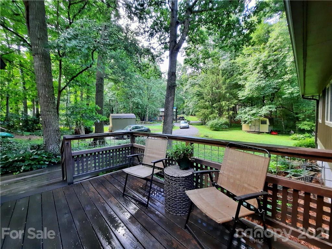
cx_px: 166
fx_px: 125
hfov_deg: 106.2
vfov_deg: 89.9
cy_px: 124
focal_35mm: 13
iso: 200
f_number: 2.2
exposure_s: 1/40
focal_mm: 1.74
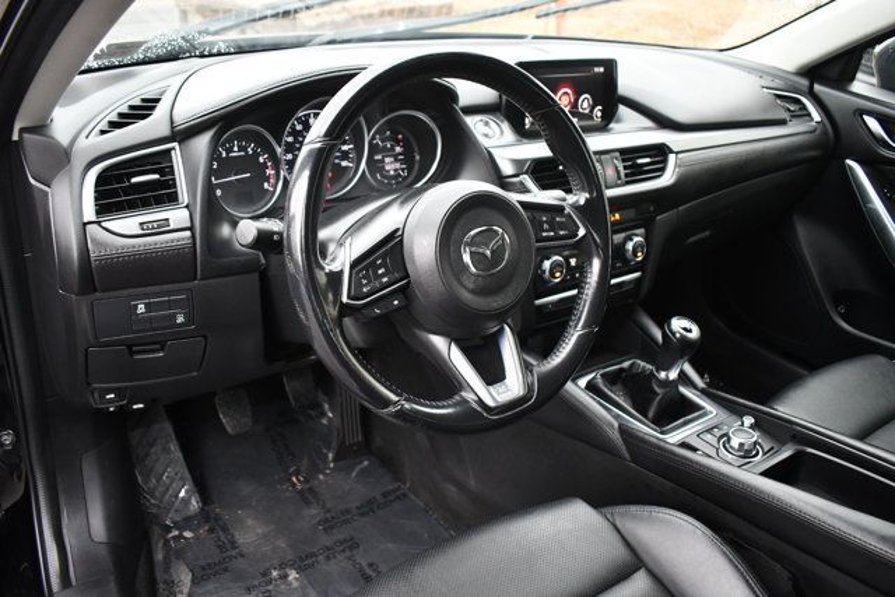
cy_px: 298
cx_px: 448
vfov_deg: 43.6
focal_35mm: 30
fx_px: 746
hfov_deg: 61.9
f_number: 3.8
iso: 1600
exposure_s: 1/125
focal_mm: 20
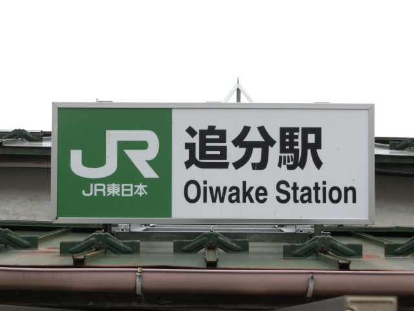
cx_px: 207
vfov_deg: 18.4
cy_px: 156
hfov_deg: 24.4
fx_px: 957
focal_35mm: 80
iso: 100
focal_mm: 14.3
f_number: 5.4
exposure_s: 1/125
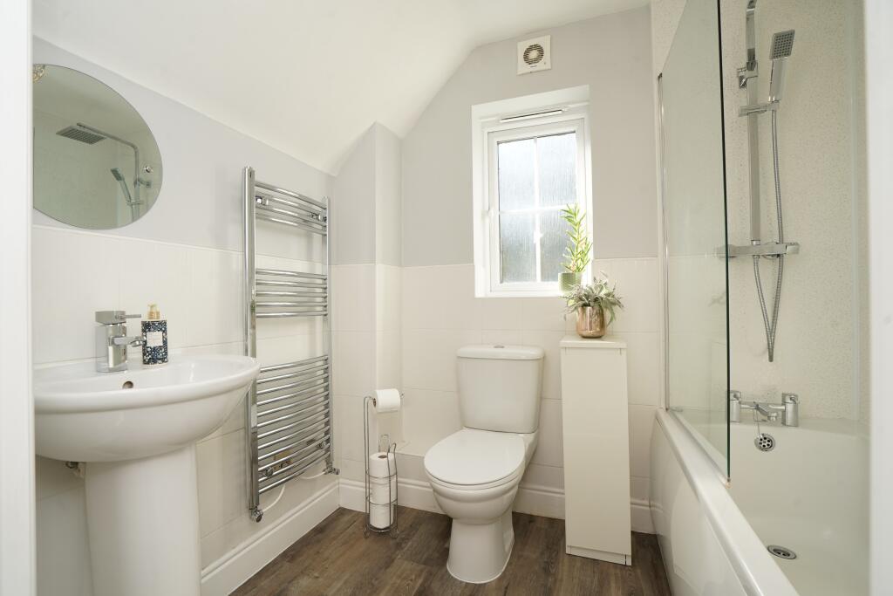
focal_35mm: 16
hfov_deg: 96.7
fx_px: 397
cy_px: 298
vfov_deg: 73.8
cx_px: 446
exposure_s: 1/60
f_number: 8
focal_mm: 16
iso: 500
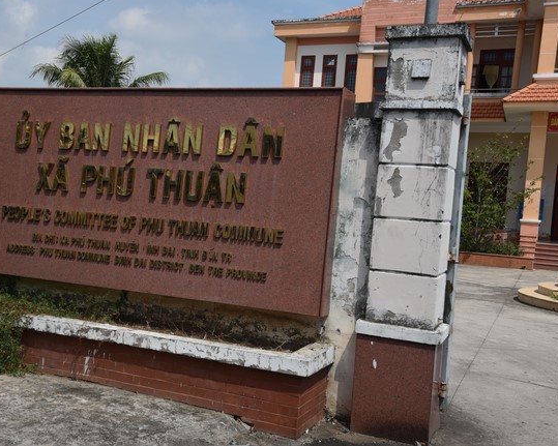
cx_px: 228
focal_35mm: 43
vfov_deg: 34.9
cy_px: 222
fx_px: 710
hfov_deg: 42.7
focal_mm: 38
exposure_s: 1/400
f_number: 10
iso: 200
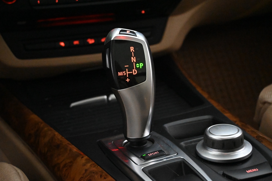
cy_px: 90
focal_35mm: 54
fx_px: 408
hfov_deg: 36.9
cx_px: 136
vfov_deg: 25.1
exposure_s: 1/60
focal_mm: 36
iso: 14400
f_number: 5.3
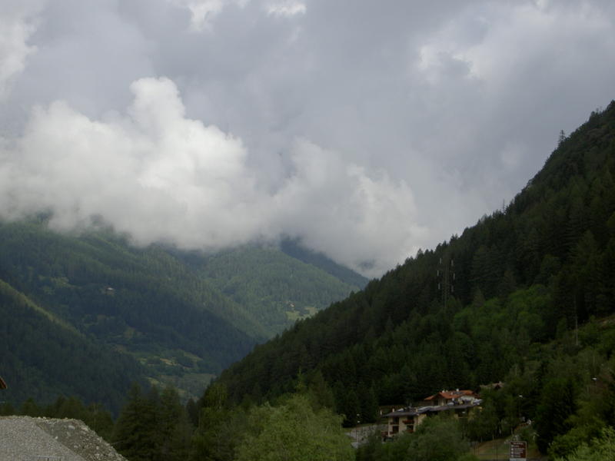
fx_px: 1492
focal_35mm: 84
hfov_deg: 23.3
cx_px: 308
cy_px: 230
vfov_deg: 17.6
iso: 50
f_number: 6.8
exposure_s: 1/400
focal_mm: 17.4
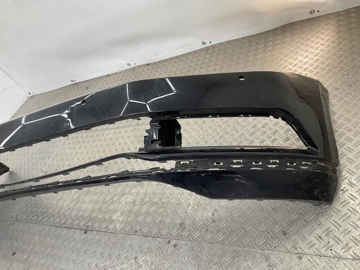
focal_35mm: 29
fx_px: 302
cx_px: 180
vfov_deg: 48.2
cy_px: 135
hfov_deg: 61.7
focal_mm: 3
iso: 20
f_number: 1.8
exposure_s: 1/120
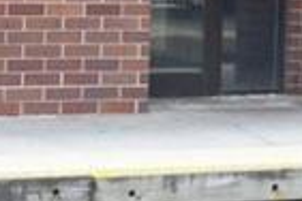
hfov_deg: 10.3
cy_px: -47
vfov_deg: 7.0
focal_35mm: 196
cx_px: -81
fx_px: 1644
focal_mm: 18
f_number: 5.6
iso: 280
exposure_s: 1/125
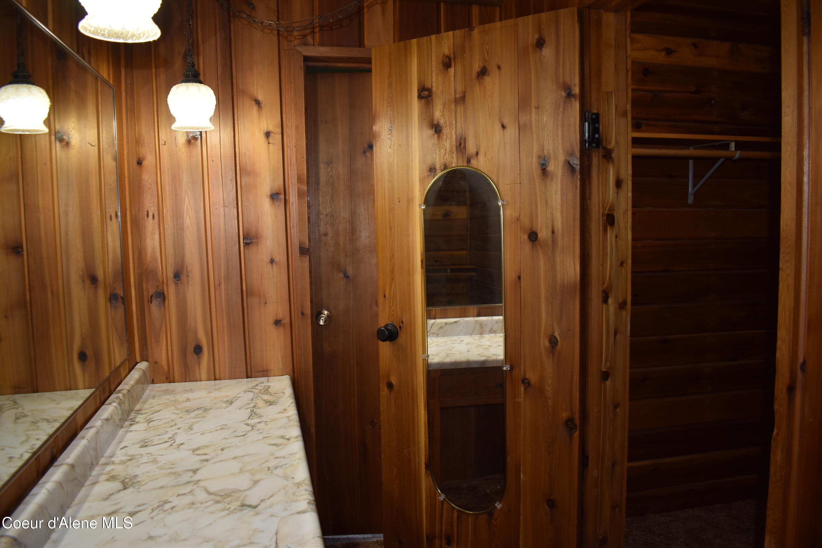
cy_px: 274
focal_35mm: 27
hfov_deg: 67.4
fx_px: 617
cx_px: 411
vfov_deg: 47.9
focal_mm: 18
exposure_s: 1/60
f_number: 3.5
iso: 180
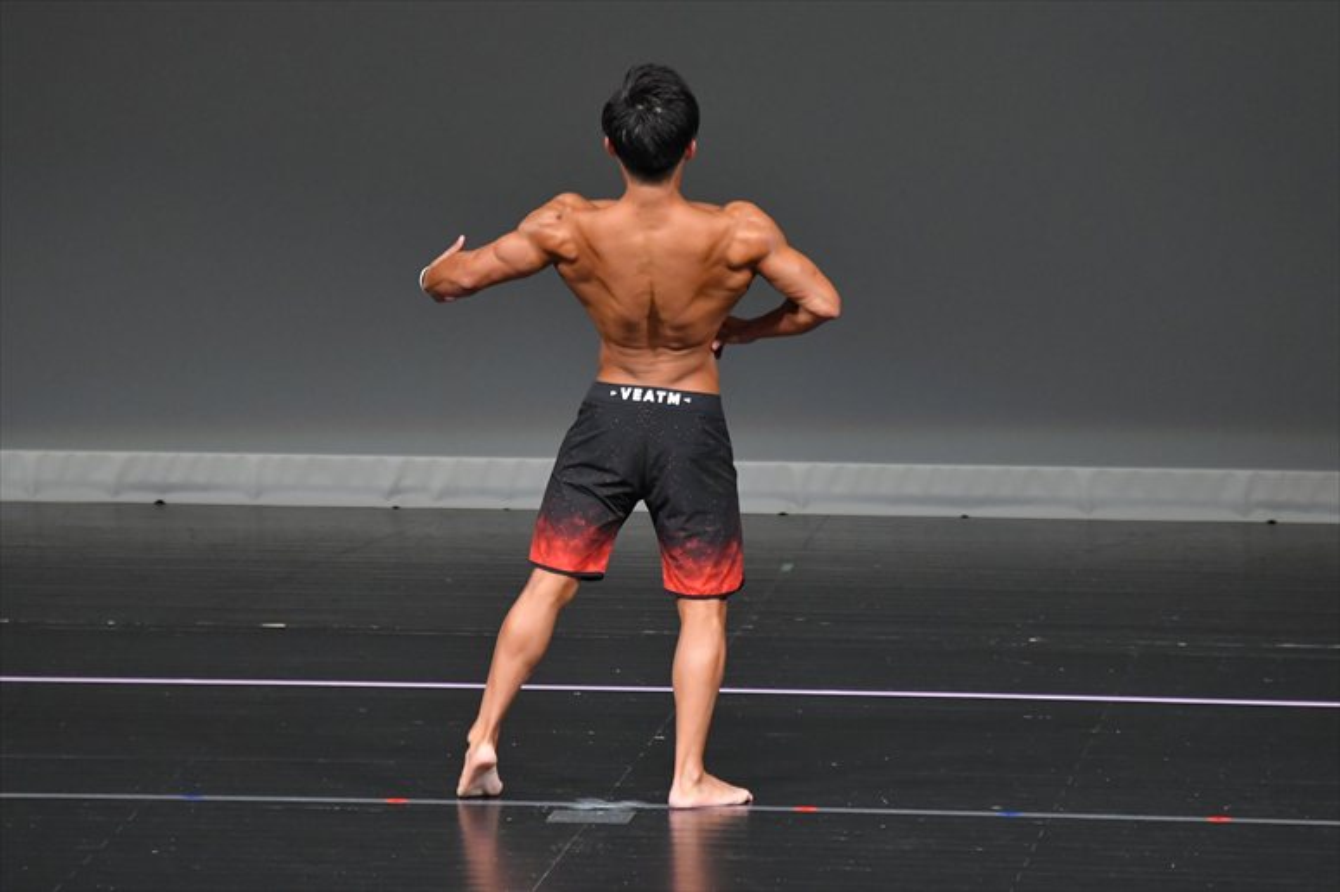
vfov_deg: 4.0
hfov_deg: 6.0
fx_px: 12836
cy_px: 446
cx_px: 670
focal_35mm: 345
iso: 4000
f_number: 5.6
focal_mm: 230
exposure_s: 1/400
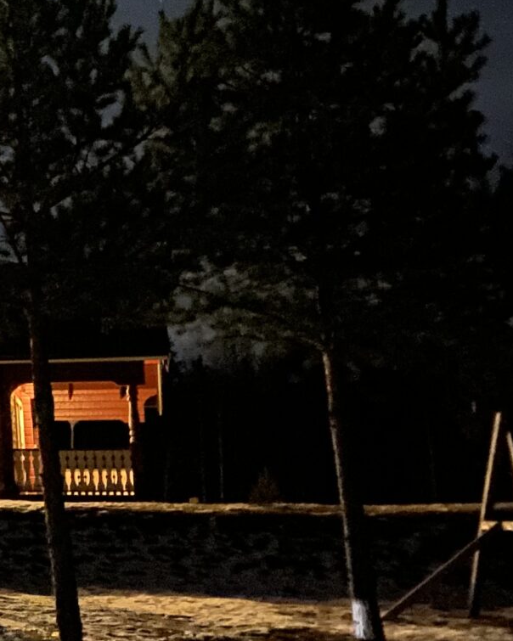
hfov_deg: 14.5
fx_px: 1632
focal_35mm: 86
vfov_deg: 22.1
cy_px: 194
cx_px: -537
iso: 1250
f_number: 1.8
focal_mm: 4.25
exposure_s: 1/2
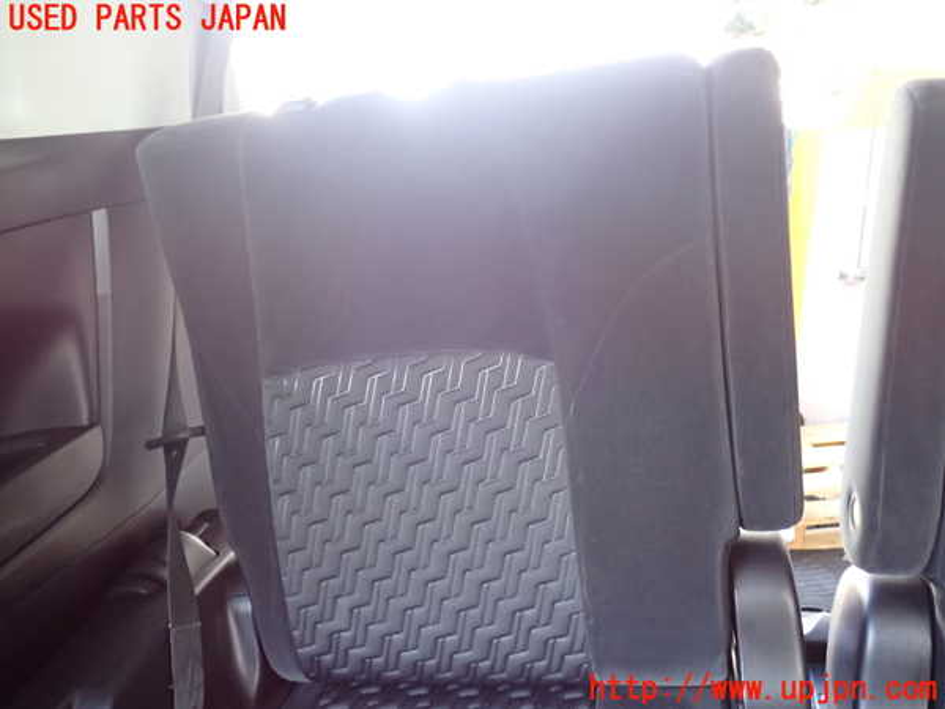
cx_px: 472
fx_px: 874
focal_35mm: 32
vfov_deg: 44.2
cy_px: 354
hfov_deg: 56.8
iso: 400
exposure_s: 1/30
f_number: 2.4
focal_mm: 5.79
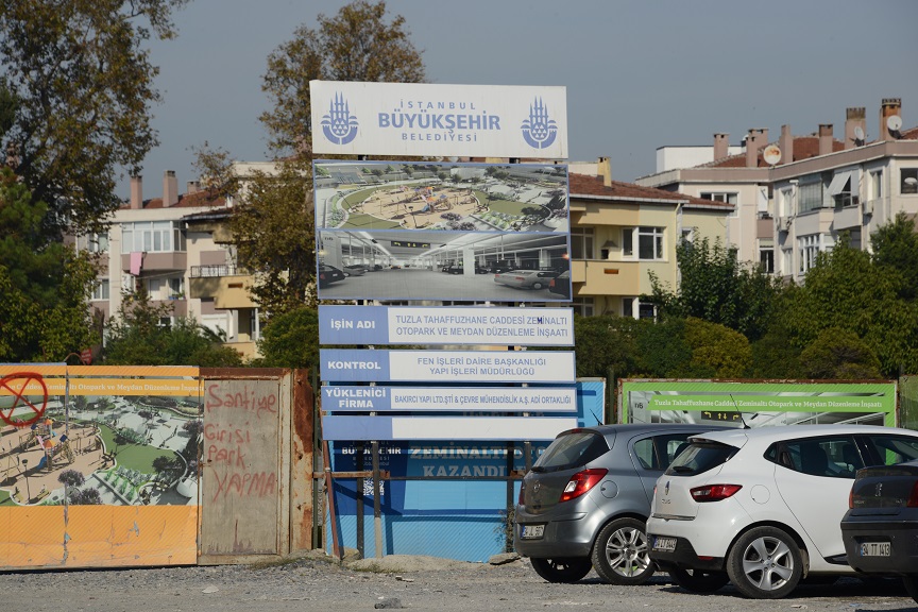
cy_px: 306
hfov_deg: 11.4
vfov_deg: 7.6
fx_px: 4590
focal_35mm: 180
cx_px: 459
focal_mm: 180
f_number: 11
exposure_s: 1/500
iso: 200
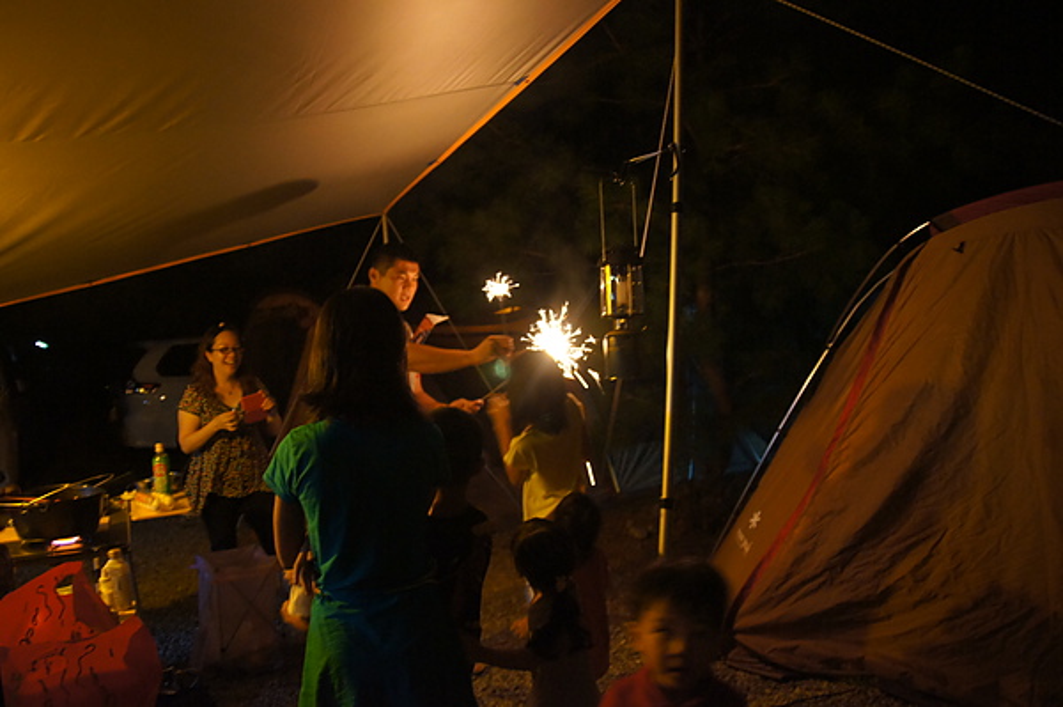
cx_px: 532
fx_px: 797
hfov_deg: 67.4
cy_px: 354
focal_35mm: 27
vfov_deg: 47.9
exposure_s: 1/20
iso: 1600
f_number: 3.5
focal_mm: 18
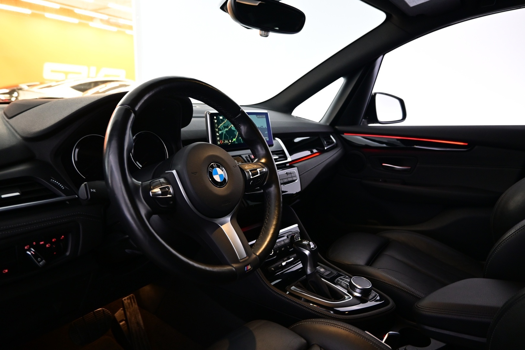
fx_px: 350
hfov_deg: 73.7
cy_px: 175
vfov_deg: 53.1
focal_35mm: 24
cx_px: 262
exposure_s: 1/25
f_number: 3.5
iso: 1100
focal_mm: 16
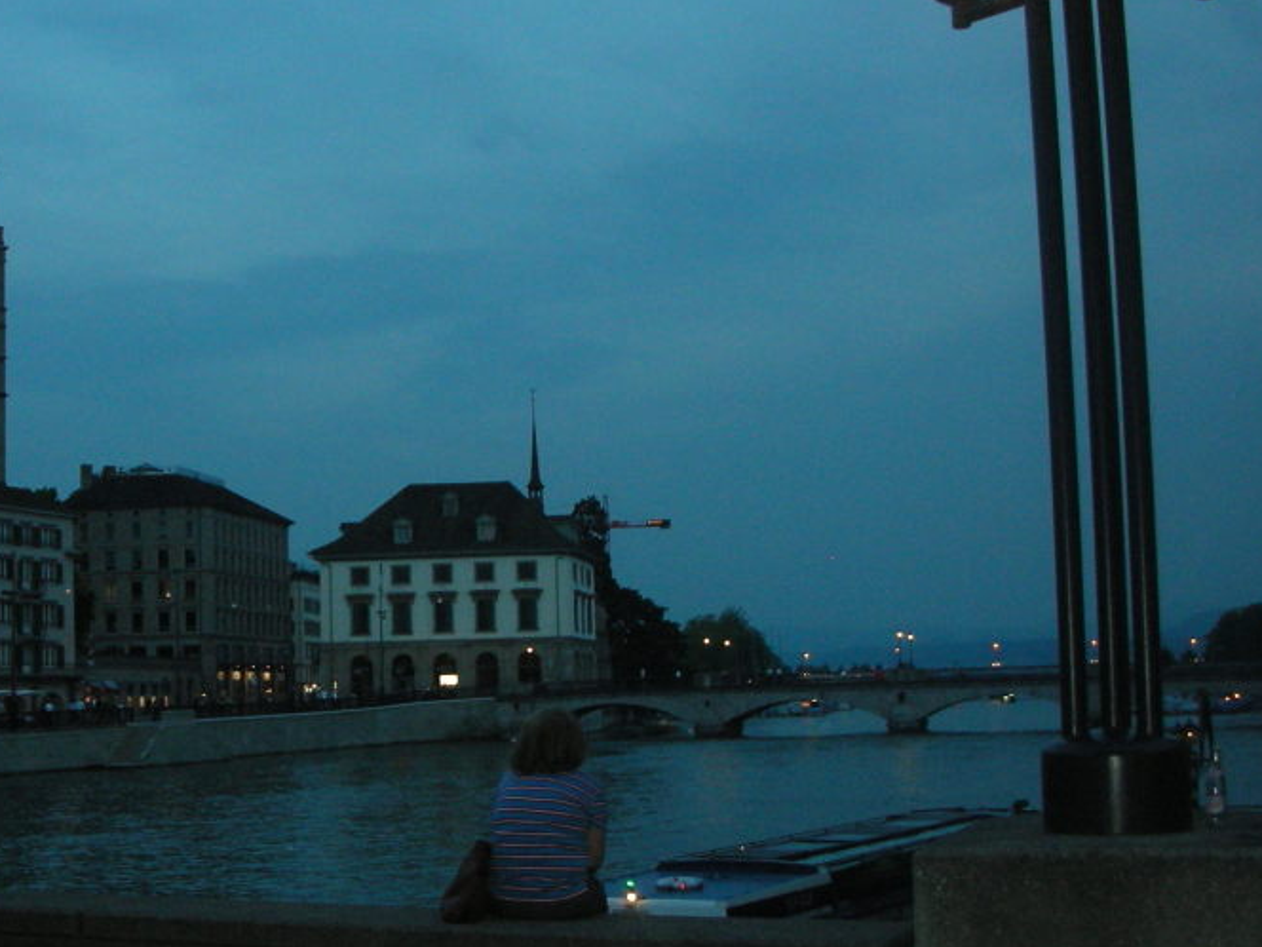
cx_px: 369
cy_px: 529
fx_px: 1969
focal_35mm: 54
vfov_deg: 27.0
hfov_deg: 35.0
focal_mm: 5.8
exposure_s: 1/60.1
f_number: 3
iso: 162
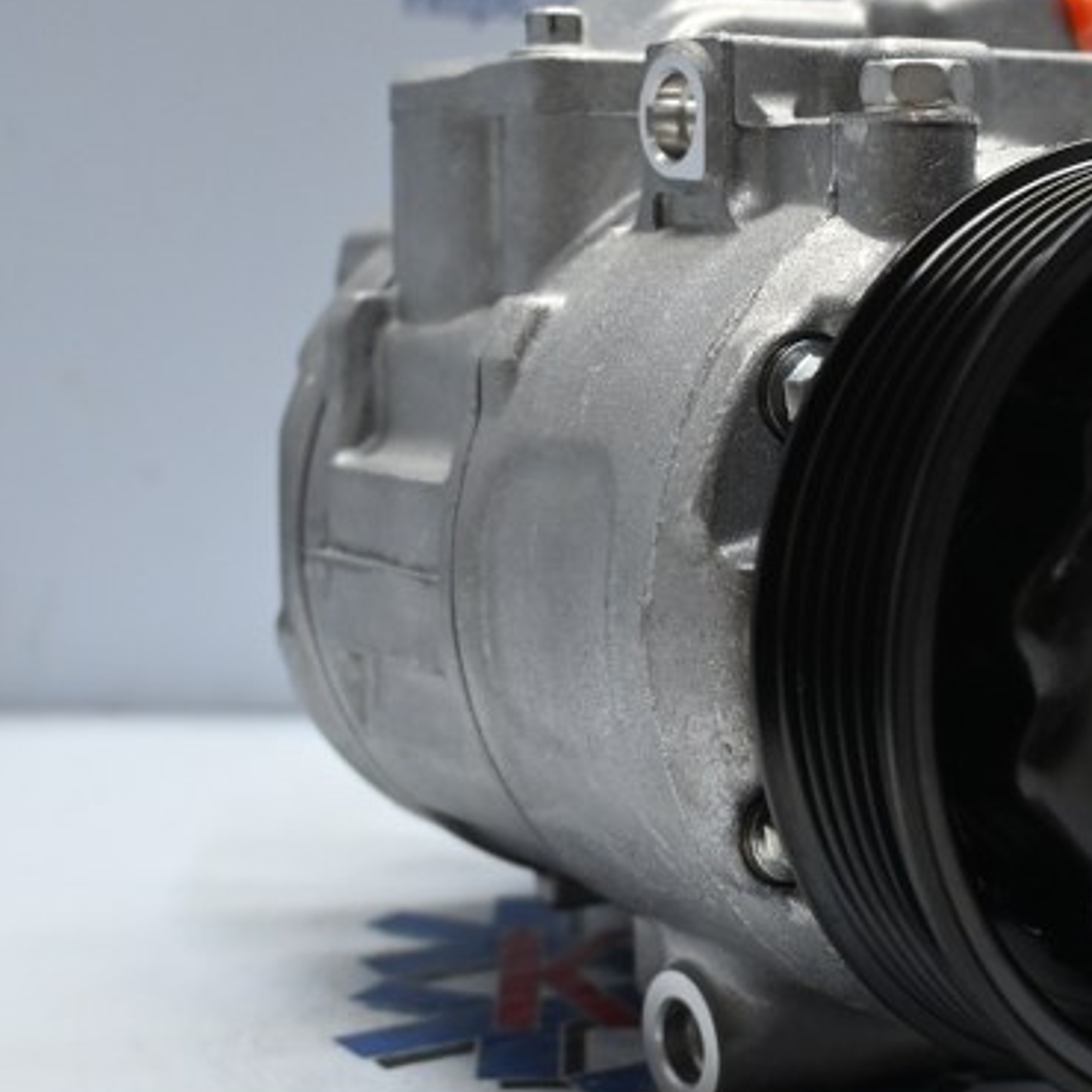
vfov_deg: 25.0
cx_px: 844
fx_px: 2460
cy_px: 506
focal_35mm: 69
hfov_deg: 24.7
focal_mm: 25
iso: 1250
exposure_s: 1/125
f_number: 4.2
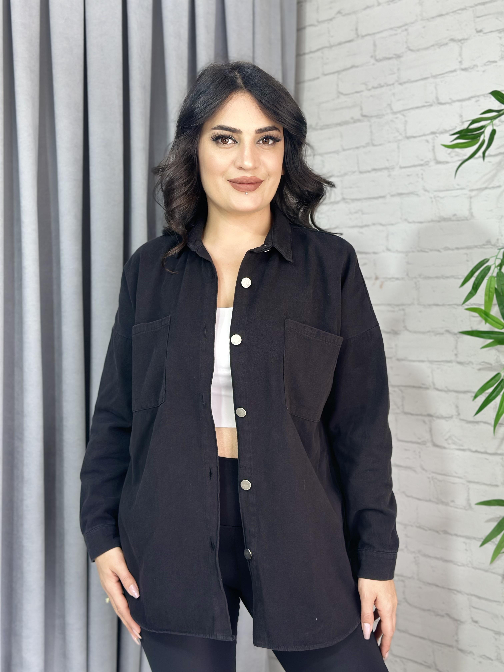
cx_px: 252
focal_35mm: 48
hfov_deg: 30.3
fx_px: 932
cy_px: 336
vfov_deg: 39.7
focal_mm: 6.86
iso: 64
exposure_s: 1/100
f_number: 1.78
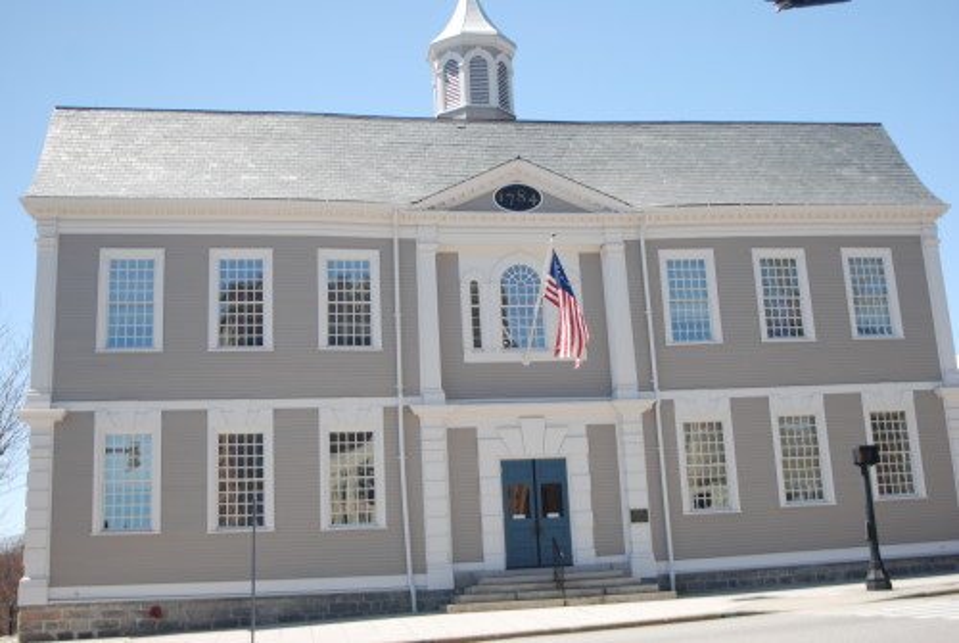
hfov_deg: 47.9
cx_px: 480
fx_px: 1080
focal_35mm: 40
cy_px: 322
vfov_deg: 33.1
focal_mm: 27
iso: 140
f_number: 5.6
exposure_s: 1/125
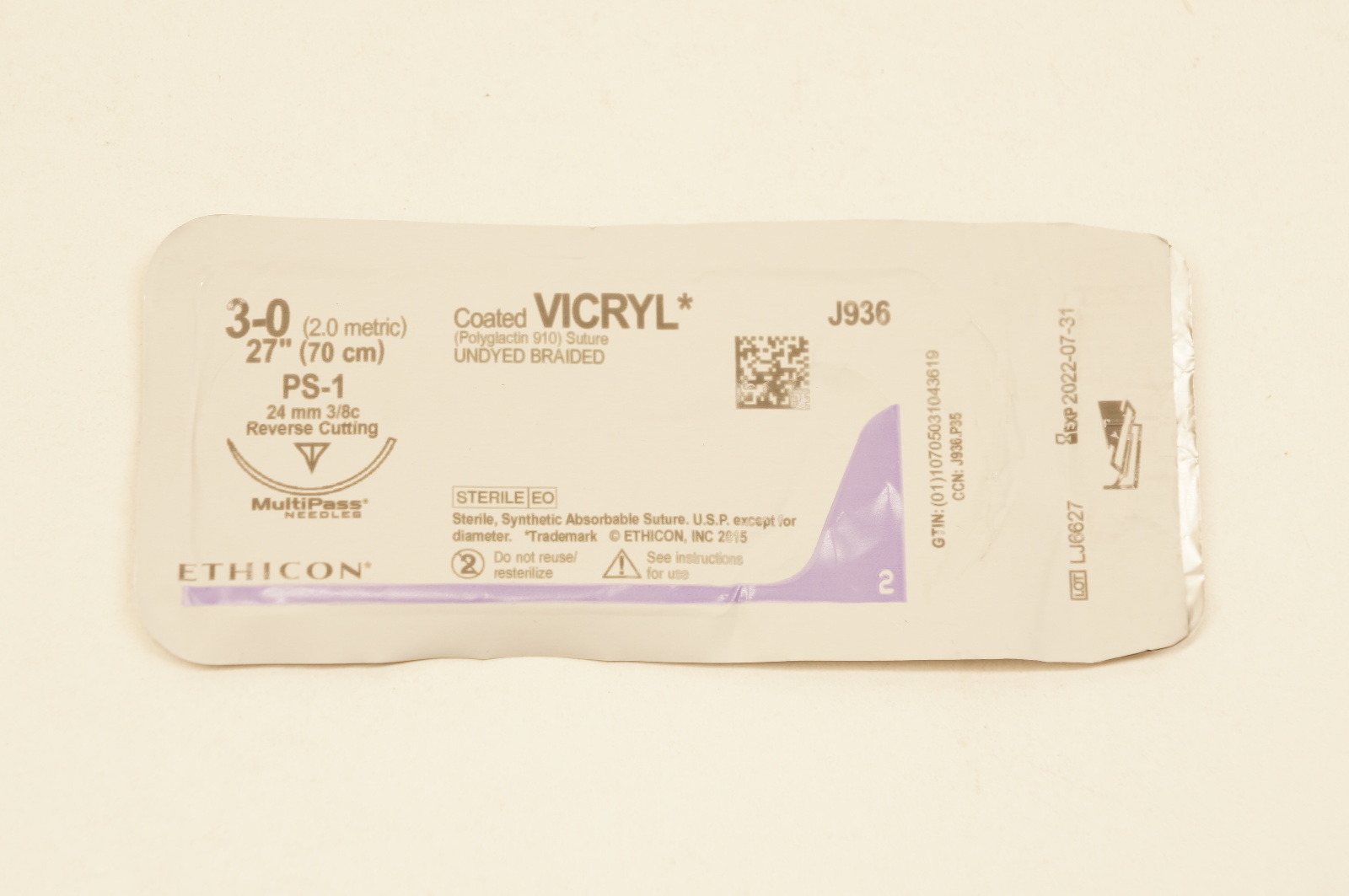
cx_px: 674
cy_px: 448
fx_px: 3088
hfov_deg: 24.6
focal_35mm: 82
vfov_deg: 16.5
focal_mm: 55
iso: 400
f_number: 6.3
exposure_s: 1/60
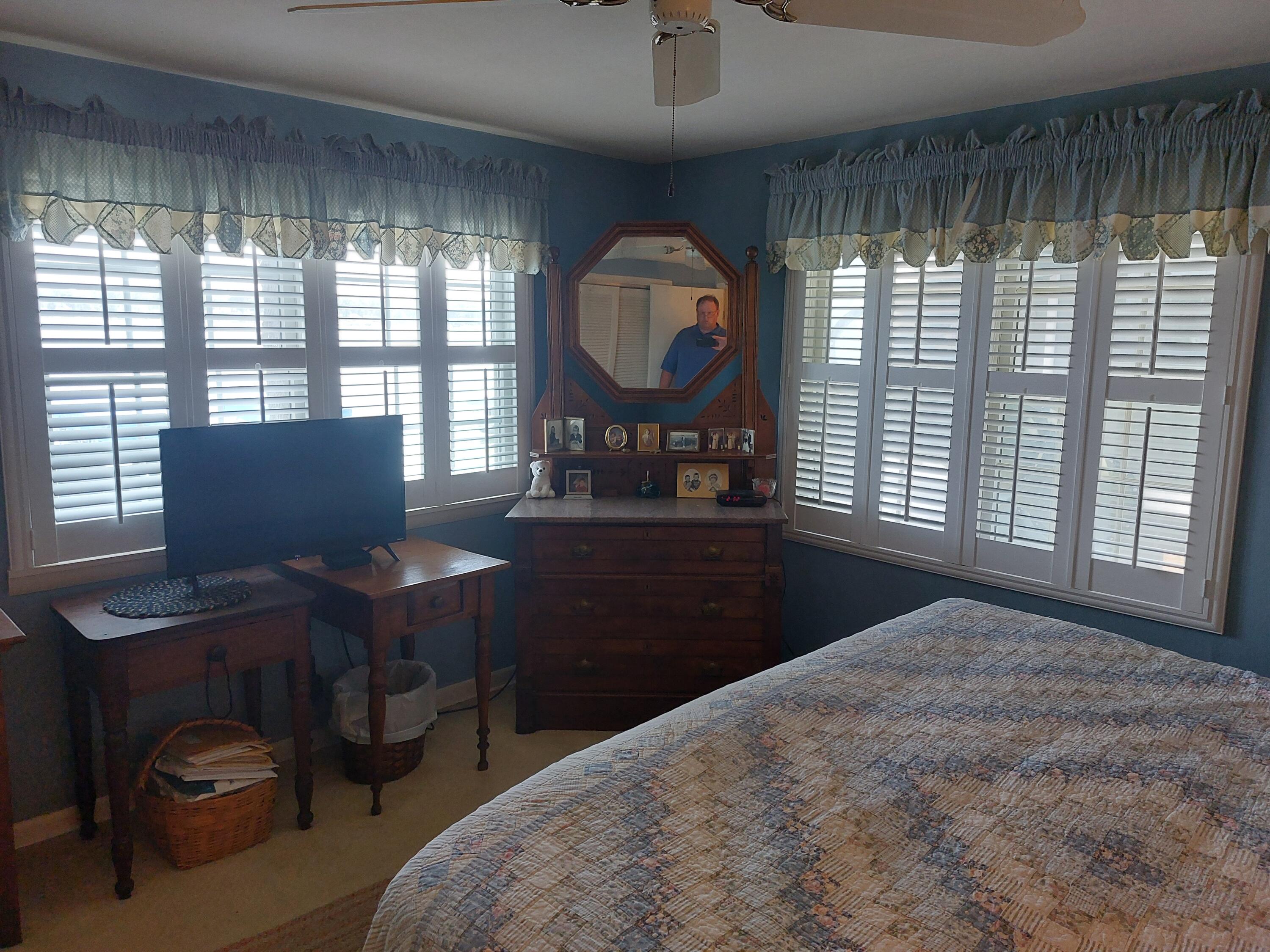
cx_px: 635
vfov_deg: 56.8
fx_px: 881
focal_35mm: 24
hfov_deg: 71.6
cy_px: 476
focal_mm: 5.23
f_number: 1.8
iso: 160
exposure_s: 1/60
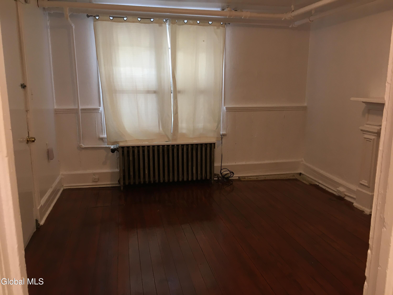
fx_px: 329
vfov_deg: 48.2
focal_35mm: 29
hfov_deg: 61.7
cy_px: 148
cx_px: 196
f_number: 2.2
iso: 50
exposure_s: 1/30
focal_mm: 4.15
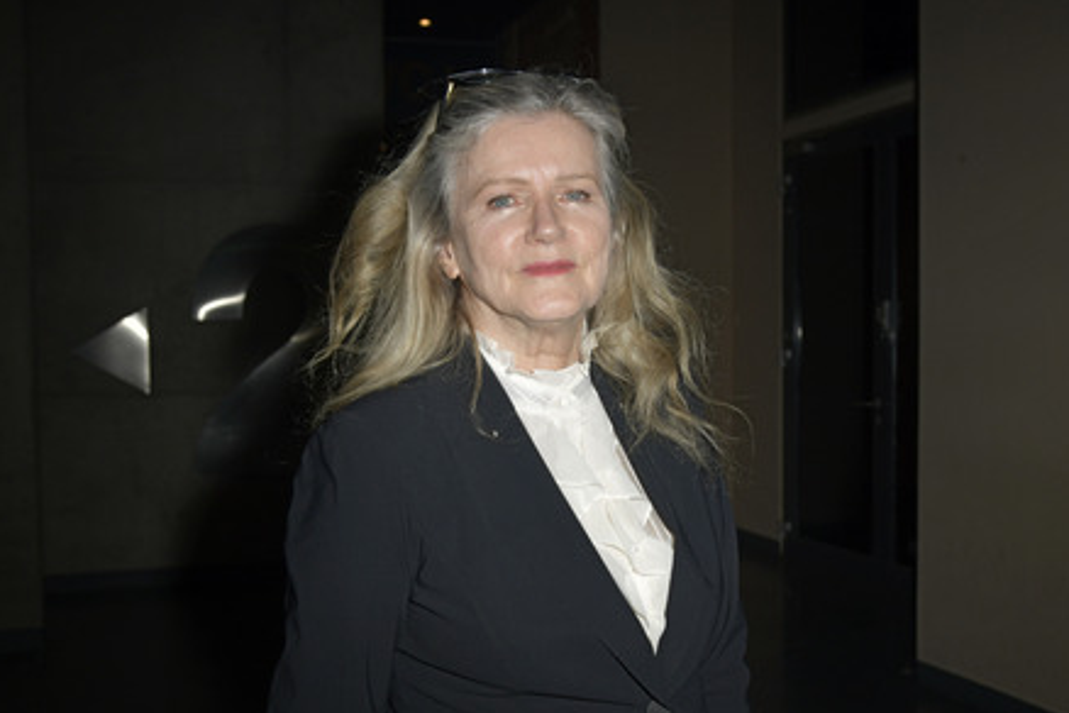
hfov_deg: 54.4
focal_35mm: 35
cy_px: 361
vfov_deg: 37.9
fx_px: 1039
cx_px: 538
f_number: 6.3
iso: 250
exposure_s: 1/160
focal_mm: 34
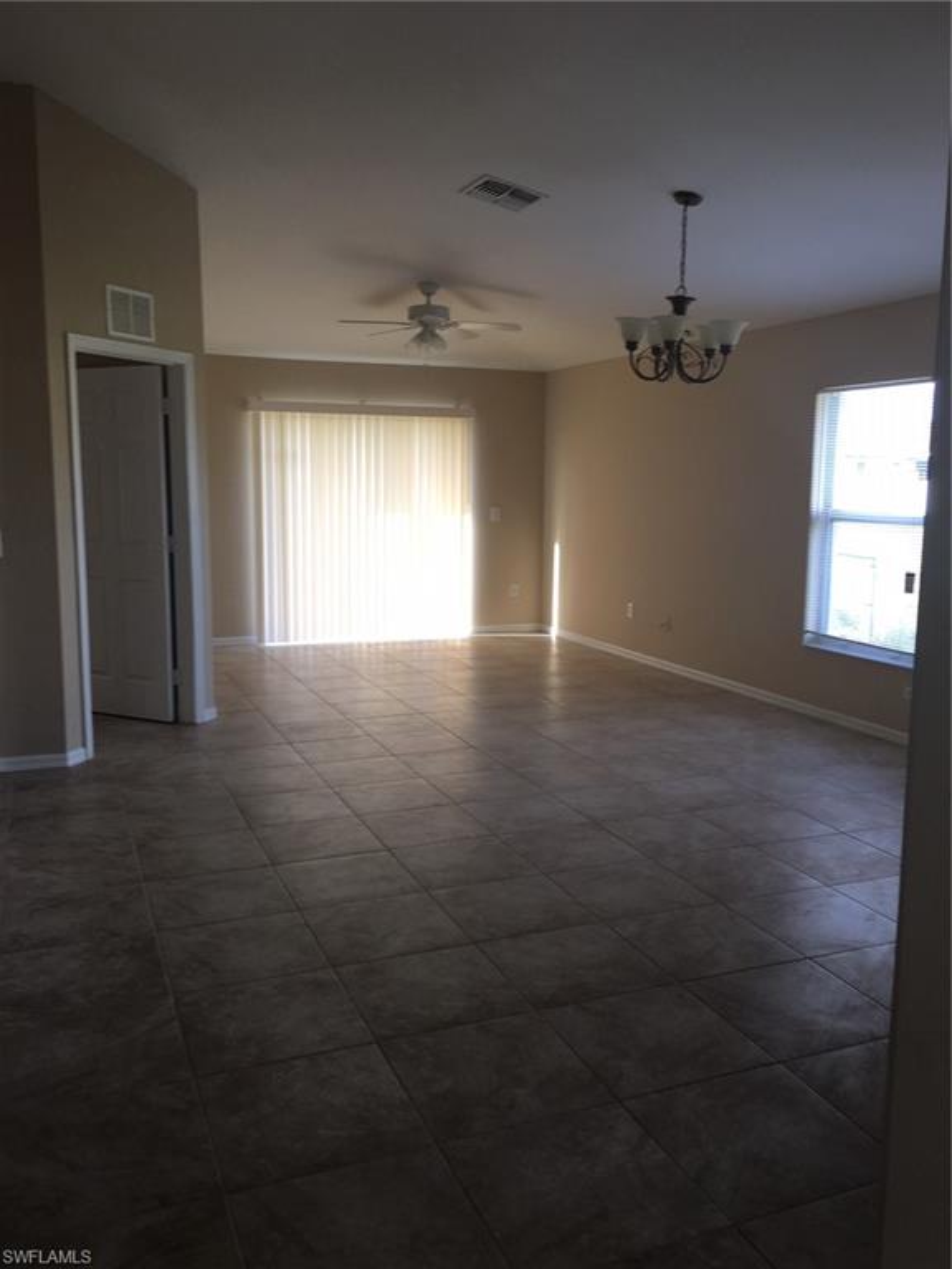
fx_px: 1063
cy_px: 634
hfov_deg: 48.2
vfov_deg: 61.7
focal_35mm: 29
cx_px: 476
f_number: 2.2
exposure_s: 1/40
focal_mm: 4.15
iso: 25
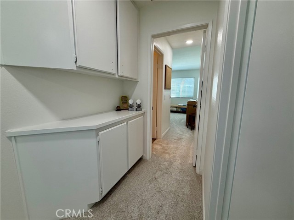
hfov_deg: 102.1
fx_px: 119
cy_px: 110
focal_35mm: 14
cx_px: 147
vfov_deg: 85.7
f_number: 2.2
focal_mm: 2.22
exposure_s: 1/120
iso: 160
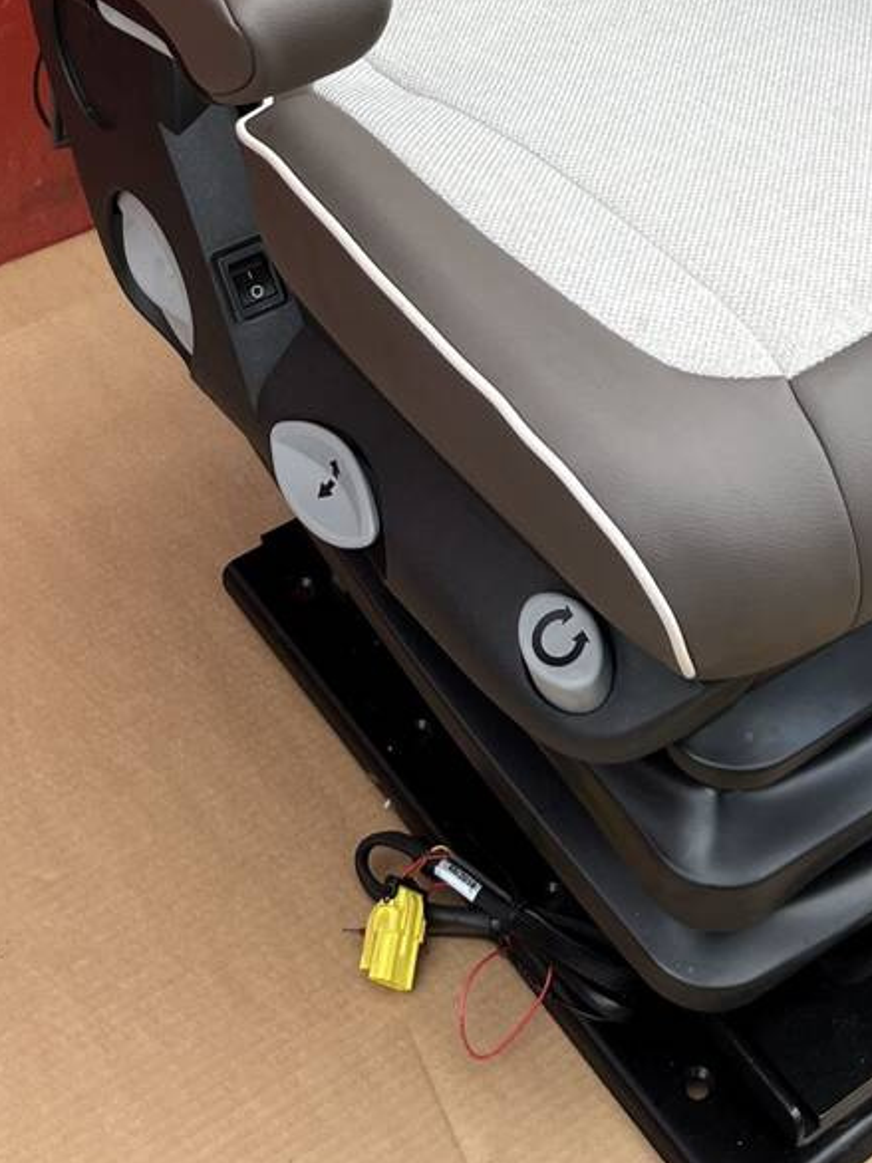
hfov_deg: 20.6
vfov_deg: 23.9
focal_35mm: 71
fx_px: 2386
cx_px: 578
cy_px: -373
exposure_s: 1/361
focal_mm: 5.1
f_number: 1.6
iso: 50
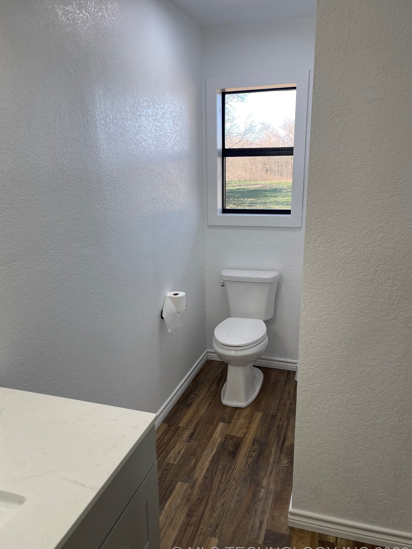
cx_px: 199
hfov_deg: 53.1
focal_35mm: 26
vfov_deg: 67.3
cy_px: 285
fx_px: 413
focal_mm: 5.1
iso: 32
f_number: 1.6
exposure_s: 1/120
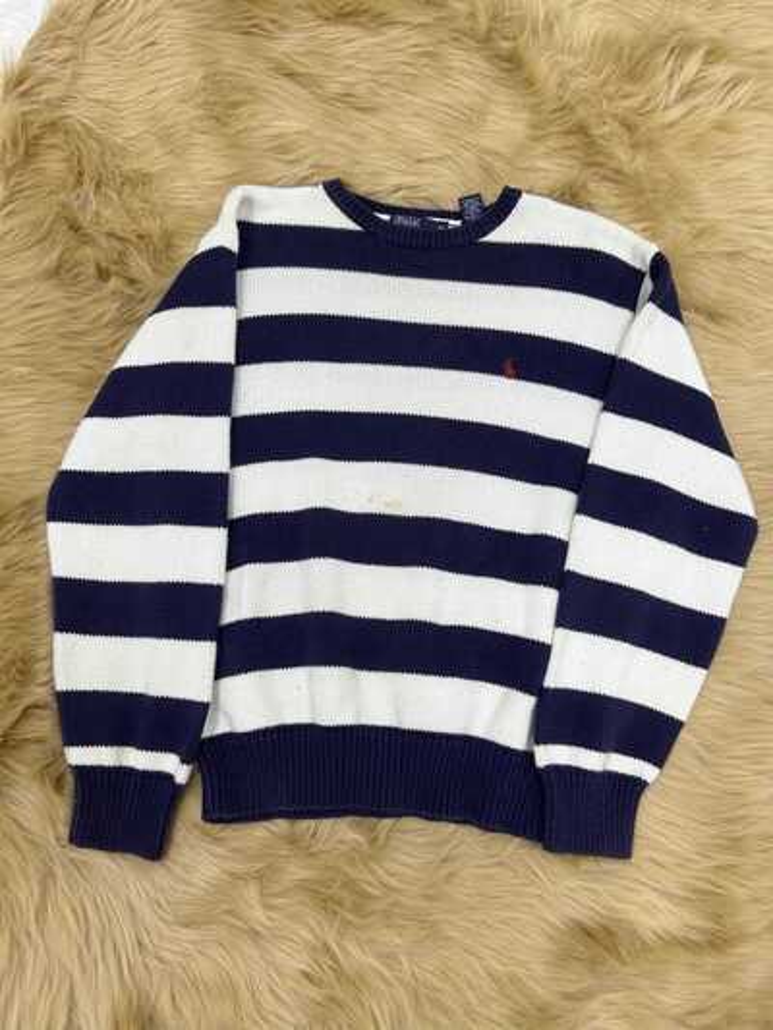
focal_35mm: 26
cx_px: 386
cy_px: 515
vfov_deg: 67.3
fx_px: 774
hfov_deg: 53.1
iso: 50
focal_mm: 5.7
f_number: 1.5
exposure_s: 1/90
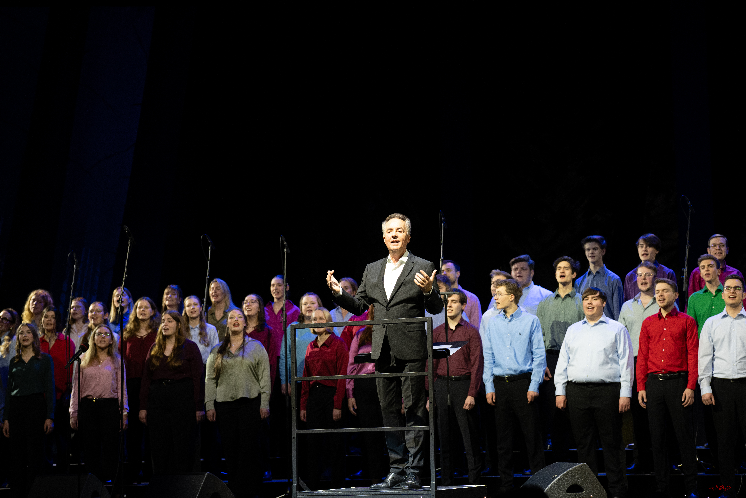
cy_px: 249
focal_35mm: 85
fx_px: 1761
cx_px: 373
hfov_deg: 23.9
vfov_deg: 16.1
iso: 1000
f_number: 3.2
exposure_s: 1/250
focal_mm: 85
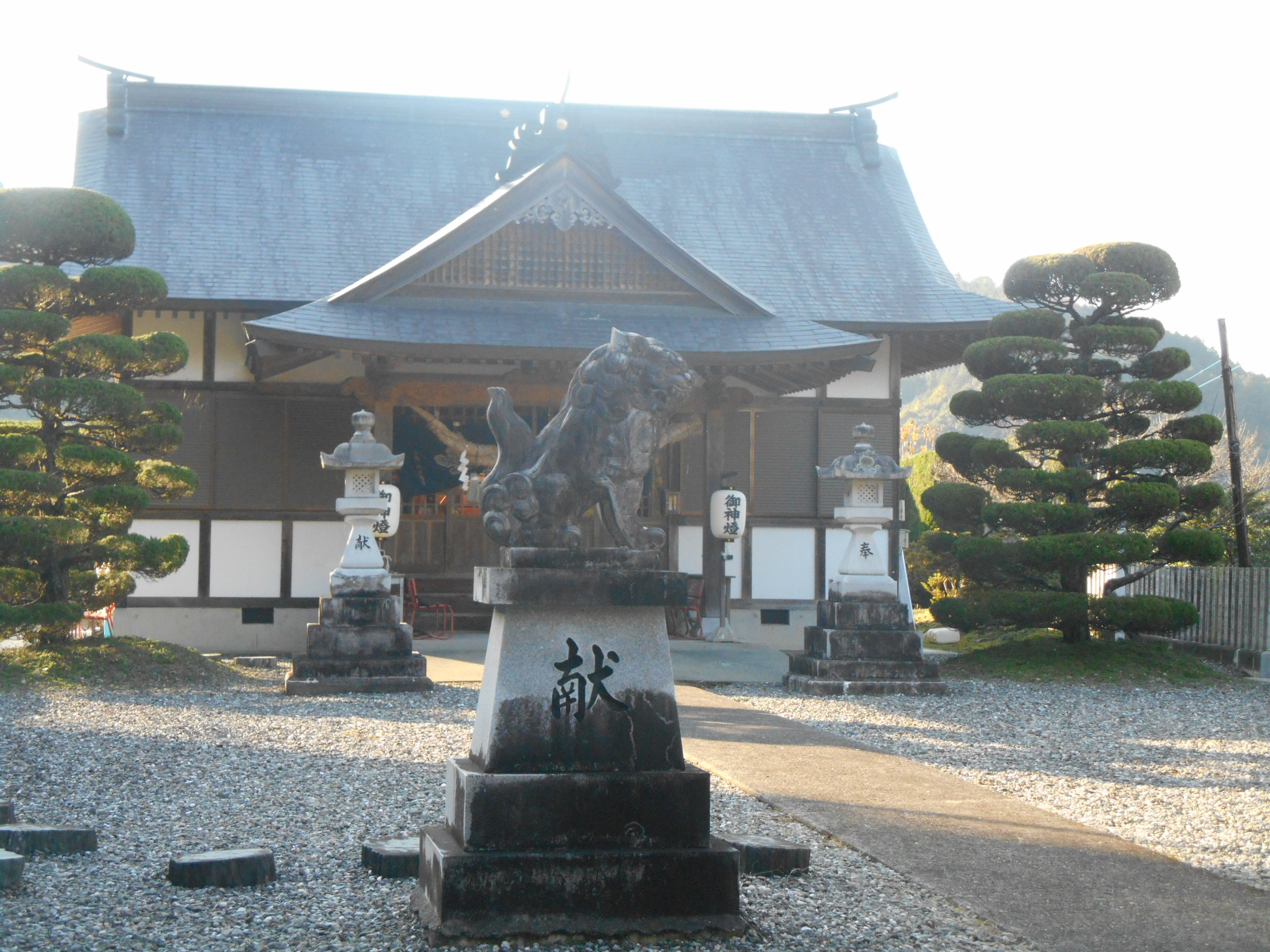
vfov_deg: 24.0
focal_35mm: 61
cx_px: 635
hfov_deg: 31.7
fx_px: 2238
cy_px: 476
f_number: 4.4
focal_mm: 10.9
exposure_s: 1/250
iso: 450
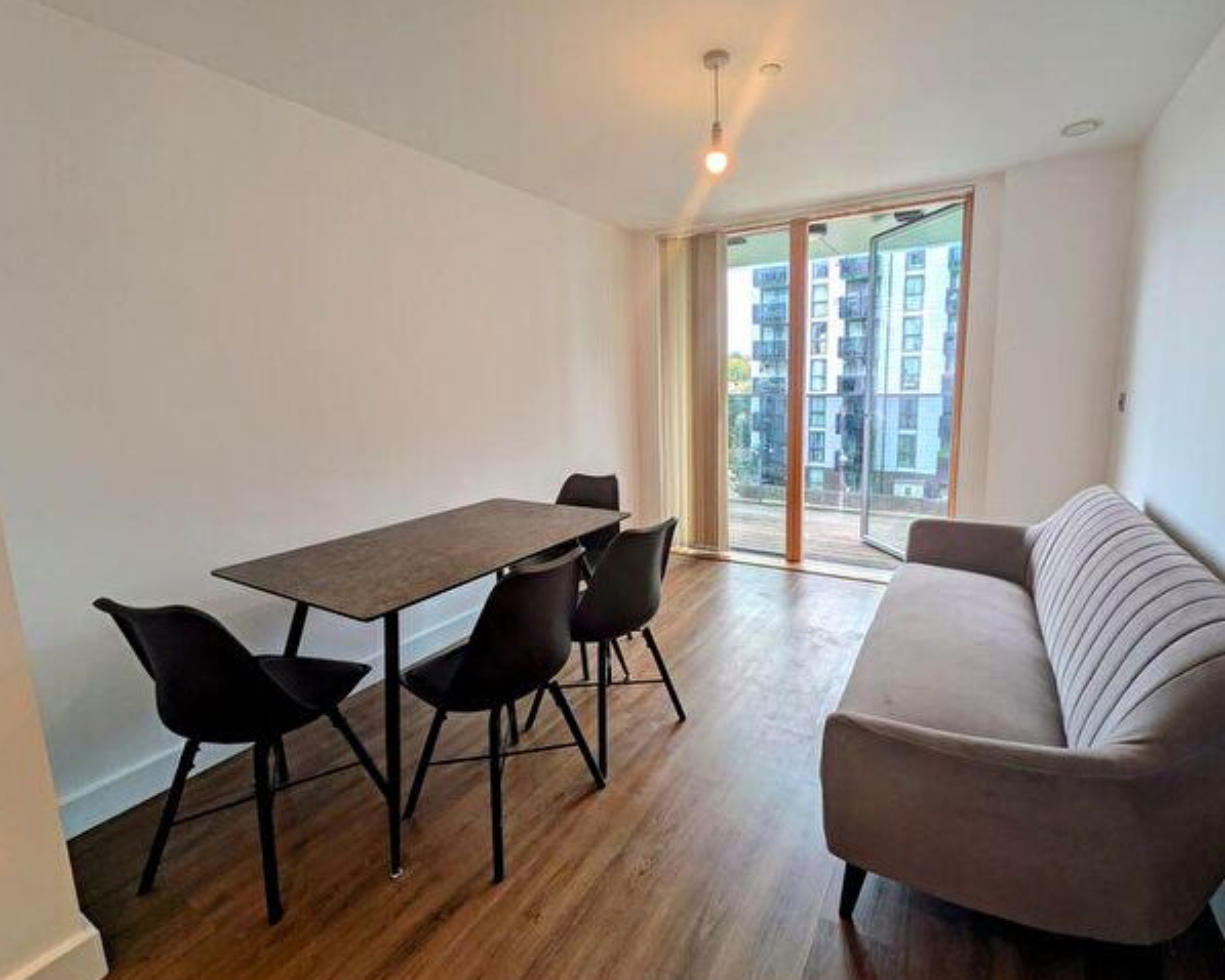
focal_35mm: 16
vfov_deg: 80.3
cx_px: 672
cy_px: 462
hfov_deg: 92.8
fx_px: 580
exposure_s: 1/100
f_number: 2.2
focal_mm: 1.83
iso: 51
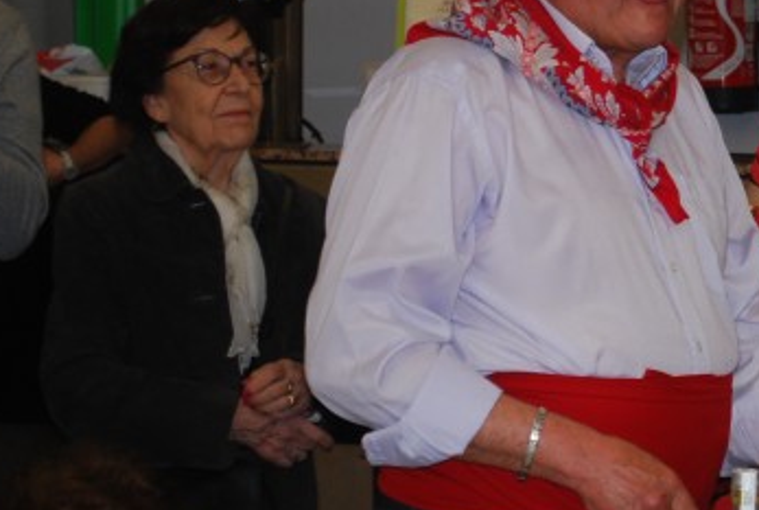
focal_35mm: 190
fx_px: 4018
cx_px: 842
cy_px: 139
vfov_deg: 7.3
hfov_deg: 10.7
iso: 320
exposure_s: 1/60
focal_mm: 55
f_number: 5.6
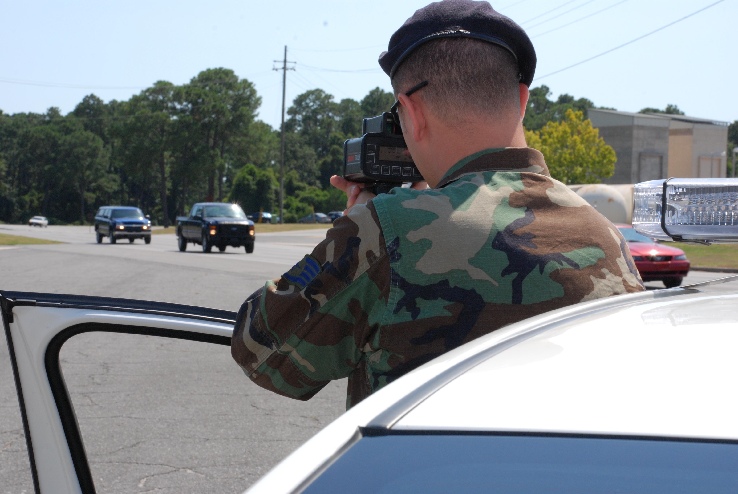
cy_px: 247
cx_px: 369
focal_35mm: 87
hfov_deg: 23.4
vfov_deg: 15.8
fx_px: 1786
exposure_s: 1/200
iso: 400
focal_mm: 58
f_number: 18
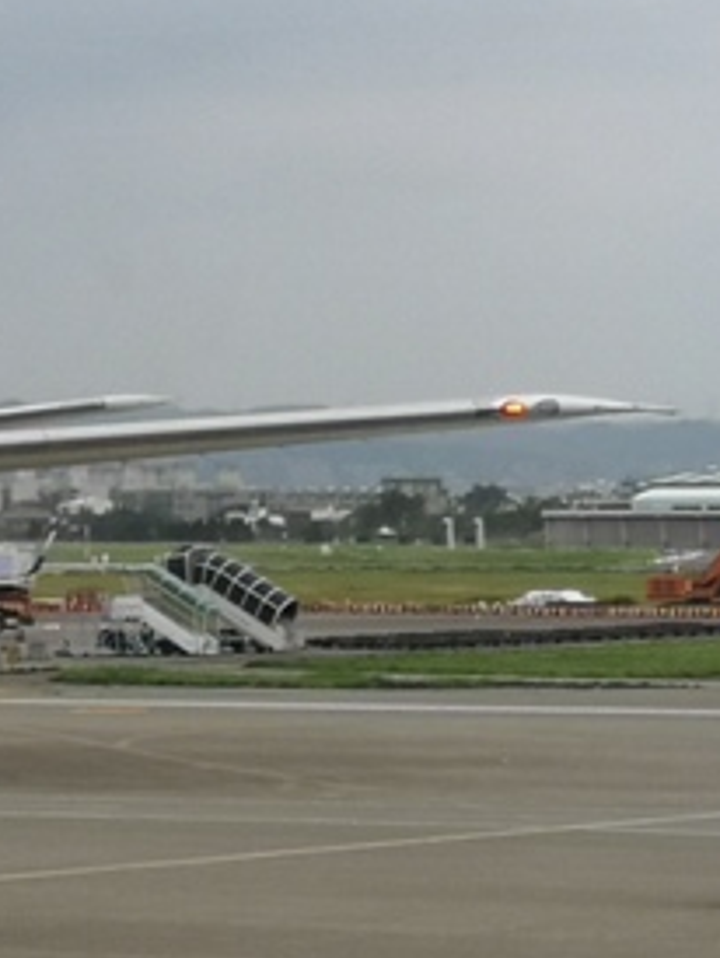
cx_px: -360
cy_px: 280
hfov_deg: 7.1
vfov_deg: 9.5
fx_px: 5732
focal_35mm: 207
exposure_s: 1/621
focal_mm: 3.95
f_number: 1.8
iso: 50
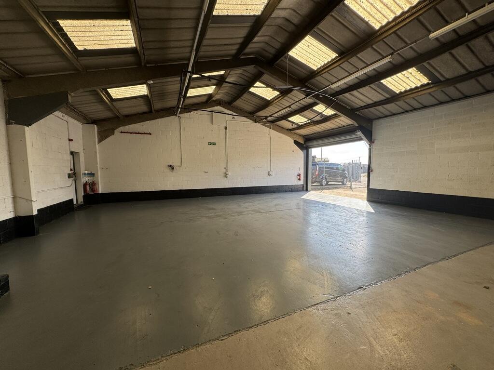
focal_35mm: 14
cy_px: 185
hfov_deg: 102.1
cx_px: 247
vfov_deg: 85.7
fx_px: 200
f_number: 2.2
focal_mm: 2.22
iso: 40
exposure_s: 1/283
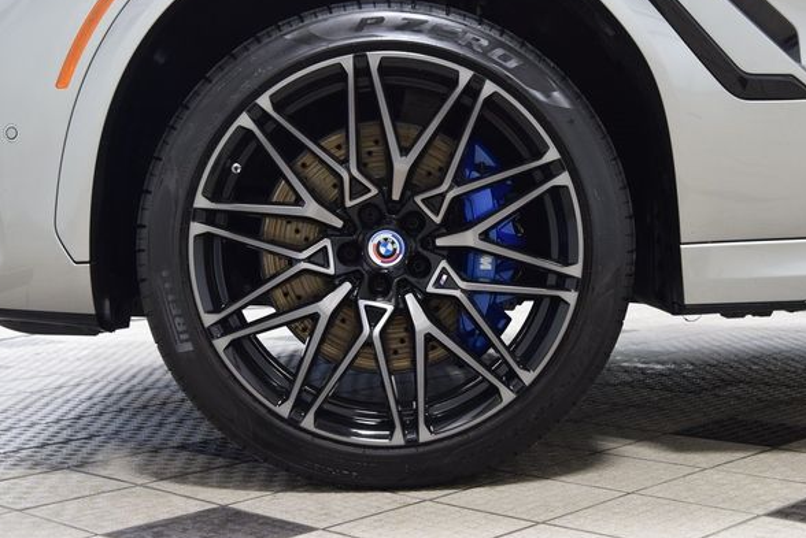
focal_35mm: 62
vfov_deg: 21.9
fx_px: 1389
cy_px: 251
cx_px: 395
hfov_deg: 32.4
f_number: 6.3
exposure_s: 1/15
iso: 1000
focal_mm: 38
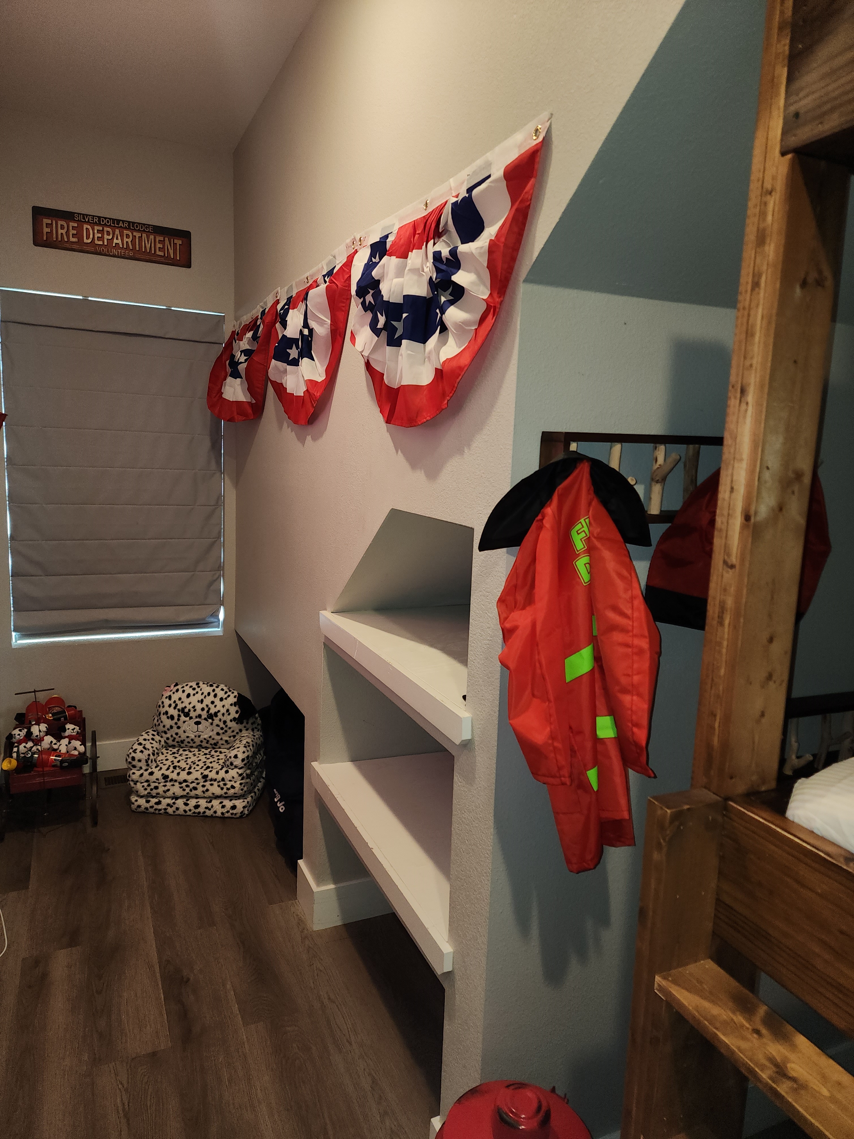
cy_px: 570
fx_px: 757
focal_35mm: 23
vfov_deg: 73.9
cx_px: 427
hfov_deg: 58.9
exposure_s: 1/30
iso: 100
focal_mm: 6.4
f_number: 1.8
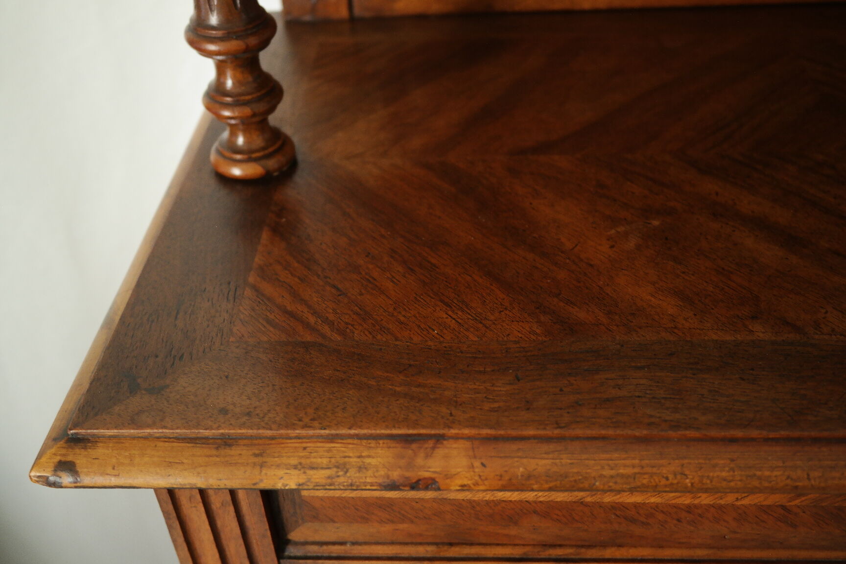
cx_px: 423
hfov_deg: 45.4
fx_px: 1010
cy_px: 282
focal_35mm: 43
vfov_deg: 31.2
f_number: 6.3
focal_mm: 28
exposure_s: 1/30
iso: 800
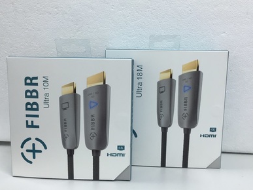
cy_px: 92
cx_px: 125
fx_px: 219
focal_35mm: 30
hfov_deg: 60.0
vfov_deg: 46.8
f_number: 2.2
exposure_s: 1/33
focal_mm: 4.15
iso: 125
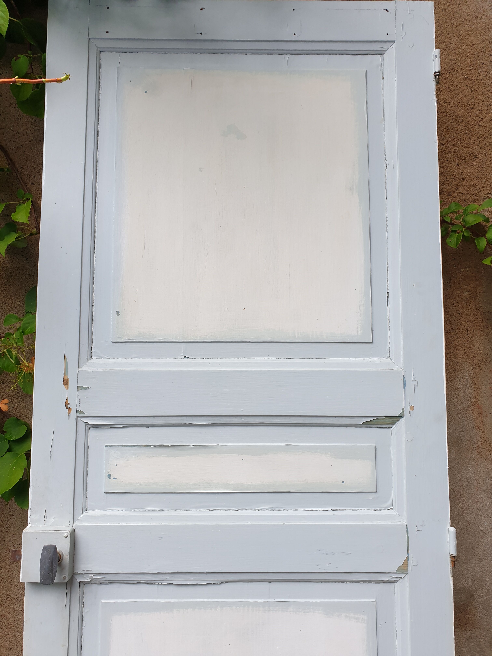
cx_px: 246
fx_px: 493
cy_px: 328
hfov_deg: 53.1
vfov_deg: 67.3
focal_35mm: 26
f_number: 2.4
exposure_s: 1/100
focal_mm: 4.3
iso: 64
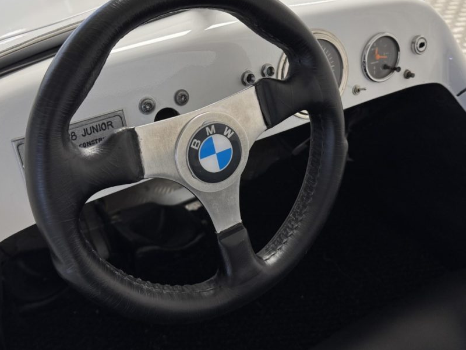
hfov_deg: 51.3
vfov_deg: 39.4
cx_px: 224
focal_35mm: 36
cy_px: 128
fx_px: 485
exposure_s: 1/100
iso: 200
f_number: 1.78
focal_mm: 6.76
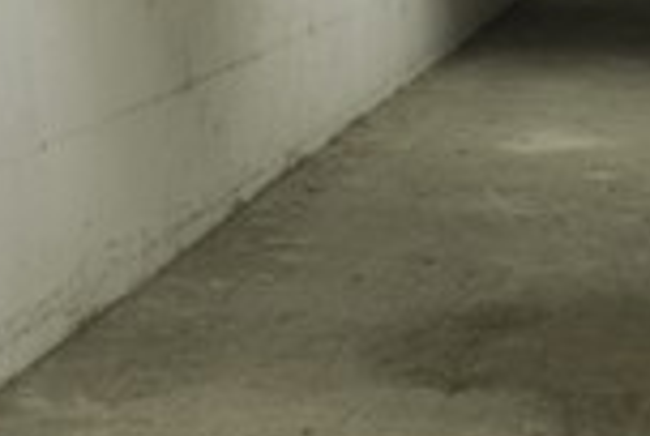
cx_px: 145
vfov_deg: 16.5
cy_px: -64
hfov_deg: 25.0
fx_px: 1447
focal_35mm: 80
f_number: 4.5
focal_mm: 29
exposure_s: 1/60
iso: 800
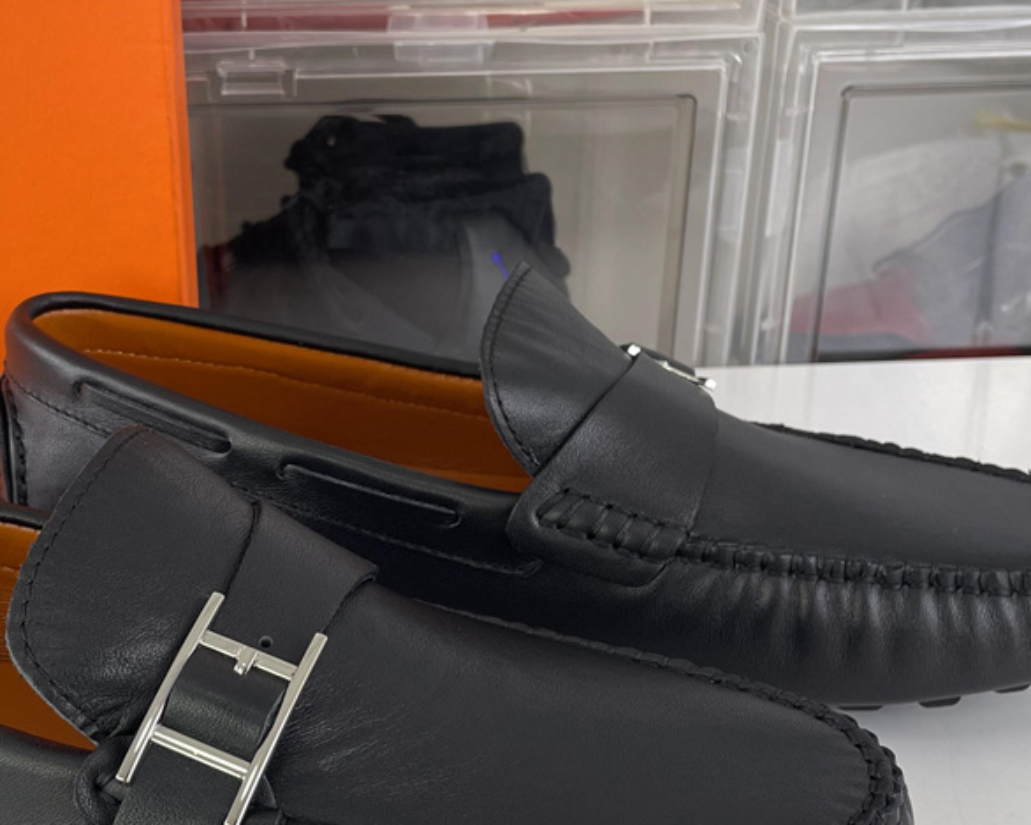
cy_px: 529
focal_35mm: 52
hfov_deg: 35.4
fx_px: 1587
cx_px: 294
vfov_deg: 29.0
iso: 32
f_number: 1.6
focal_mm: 4.2
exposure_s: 1/100
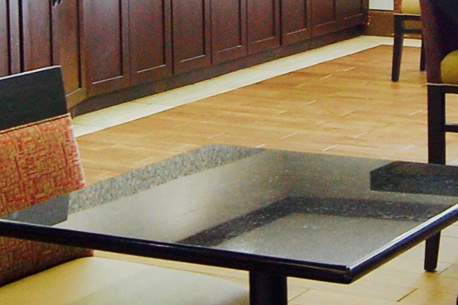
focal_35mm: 117
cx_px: 300
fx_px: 1488
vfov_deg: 11.4
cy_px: -73
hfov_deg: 17.5
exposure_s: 1/30
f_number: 7.1
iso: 720
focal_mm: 18
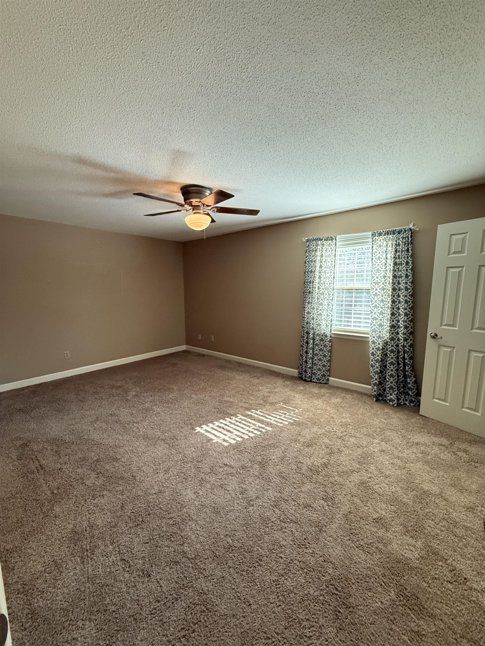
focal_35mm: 14
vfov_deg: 102.1
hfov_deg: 85.7
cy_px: 323
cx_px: 242
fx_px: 262
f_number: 2.2
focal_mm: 2.22
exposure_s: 1/120
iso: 500
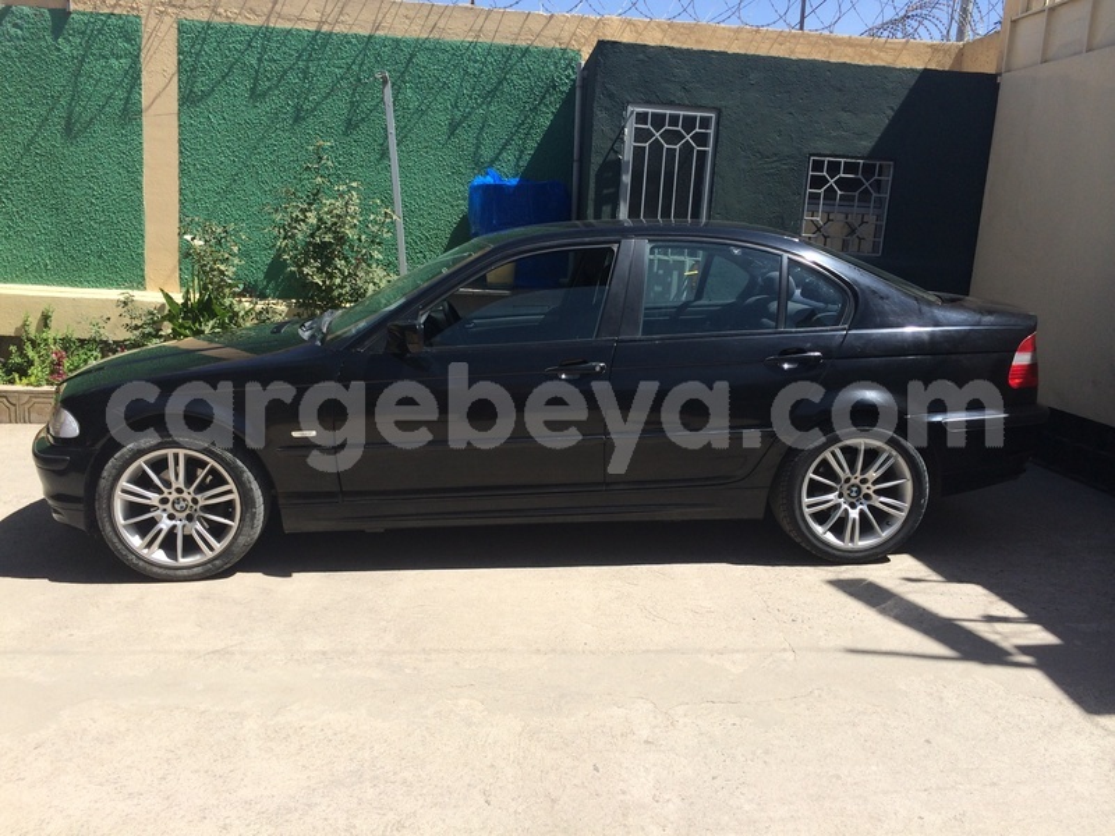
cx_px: 558
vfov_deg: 46.8
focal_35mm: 30
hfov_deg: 60.0
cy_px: 418
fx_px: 966
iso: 40
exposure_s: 1/1866
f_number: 2.2
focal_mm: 4.12
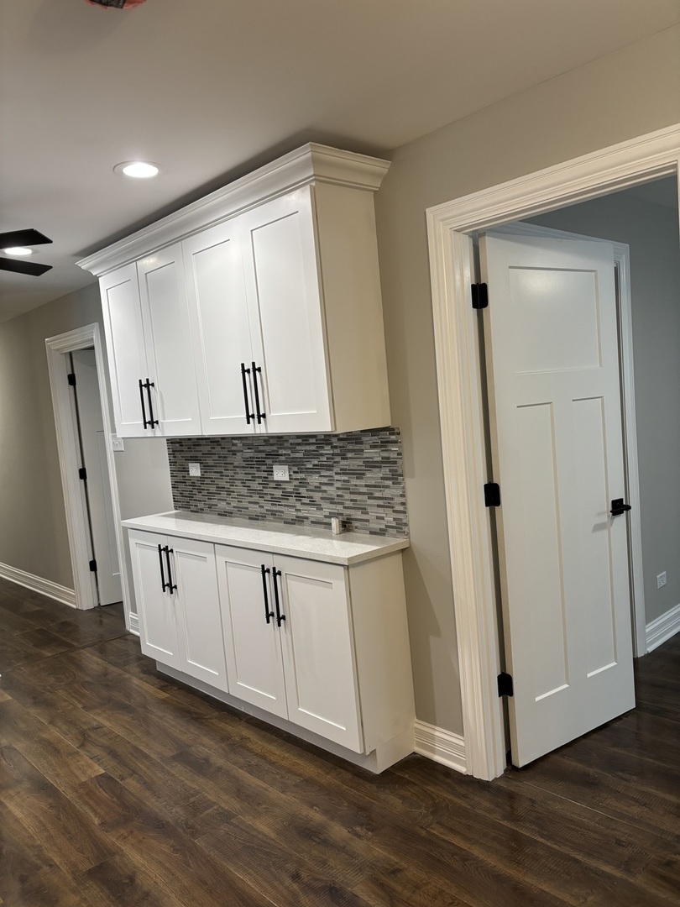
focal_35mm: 26
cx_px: 340
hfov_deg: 53.1
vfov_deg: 67.3
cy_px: 454
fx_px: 681
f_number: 1.6
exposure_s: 1/120
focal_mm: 5.96
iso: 125
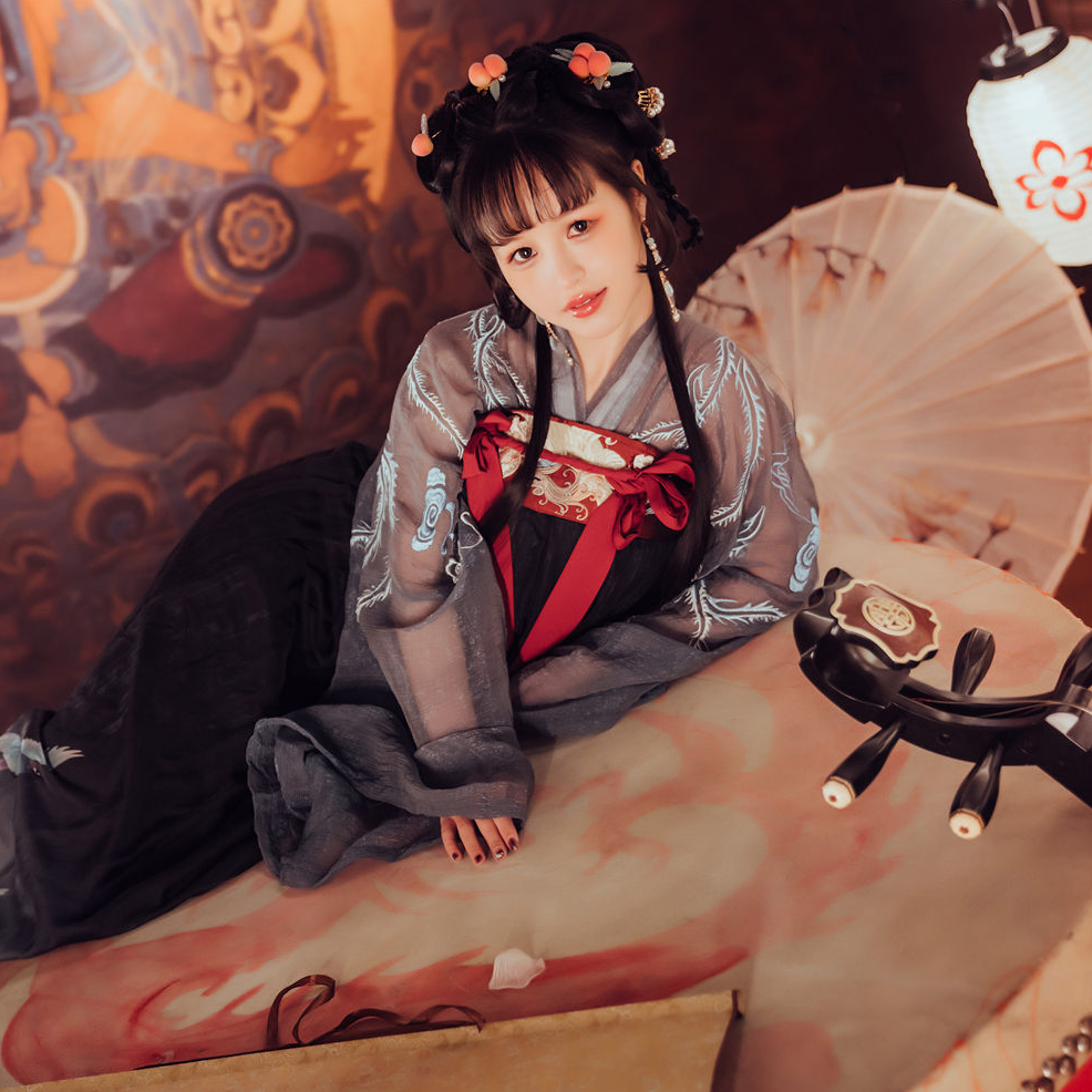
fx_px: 1892
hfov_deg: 31.8
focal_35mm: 53
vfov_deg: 32.2
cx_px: 330
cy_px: 548
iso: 1000
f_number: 2.8
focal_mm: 41
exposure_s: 1/50
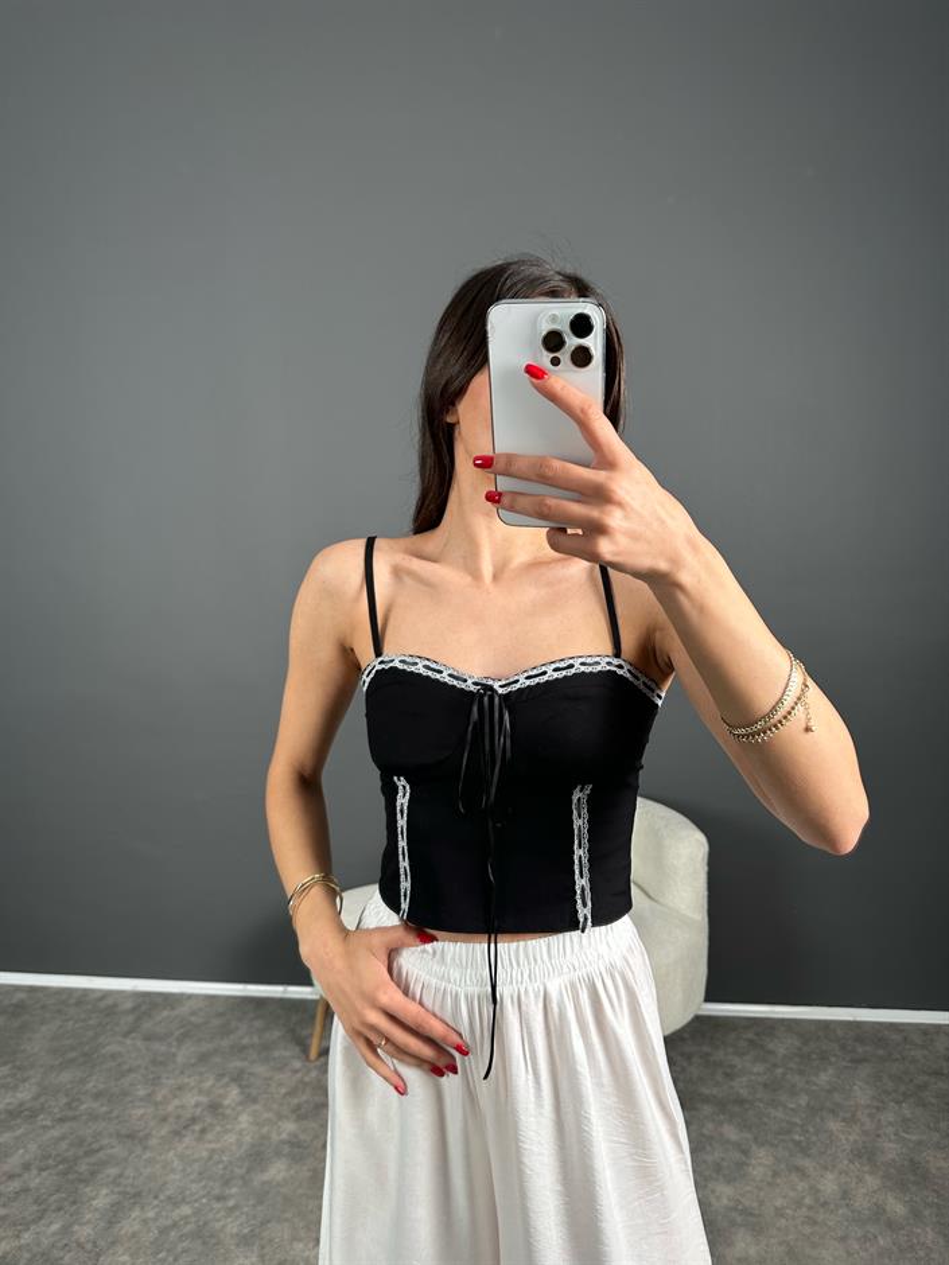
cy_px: 632
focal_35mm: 24
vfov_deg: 71.6
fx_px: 877
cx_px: 474
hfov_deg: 56.8
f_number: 1.78
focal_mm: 6.86
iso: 125
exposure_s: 1/121
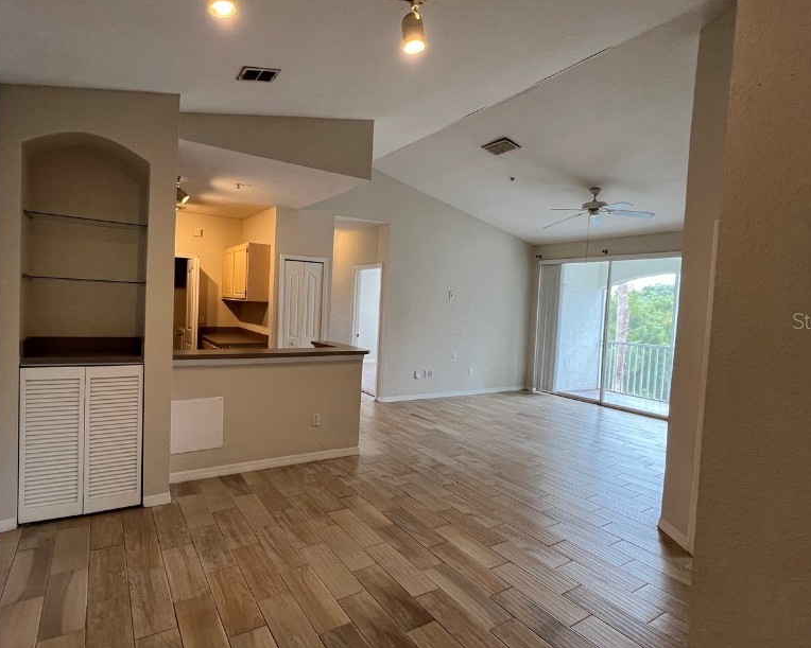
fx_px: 408
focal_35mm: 17
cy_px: 320
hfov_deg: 89.1
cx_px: 349
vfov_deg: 77.0
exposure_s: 1/120
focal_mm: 1.57
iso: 160
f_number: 1.8
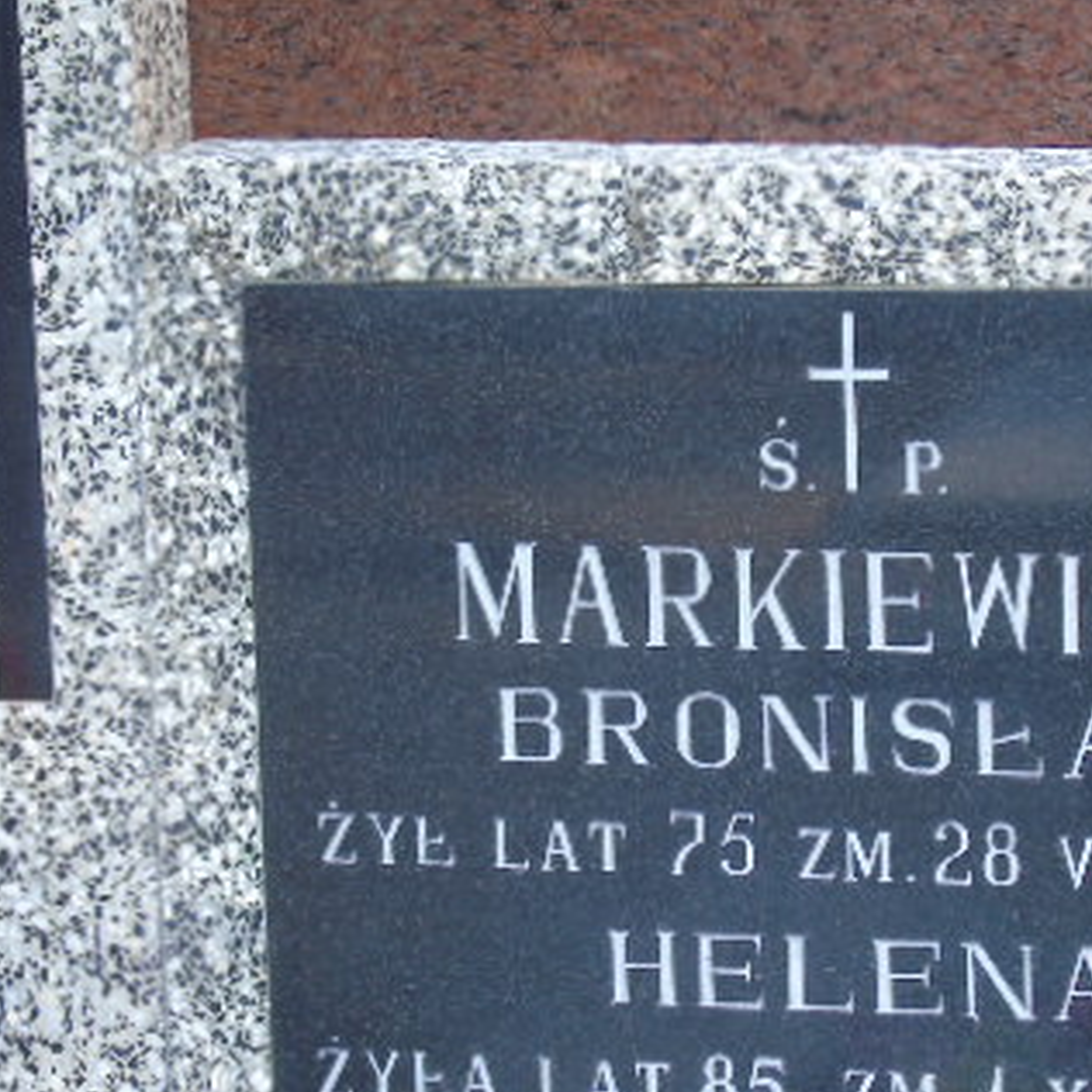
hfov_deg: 7.9
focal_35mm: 222
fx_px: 7923
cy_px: 760
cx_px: 753
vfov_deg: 7.9
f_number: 4.6
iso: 100
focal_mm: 22
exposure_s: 1/30
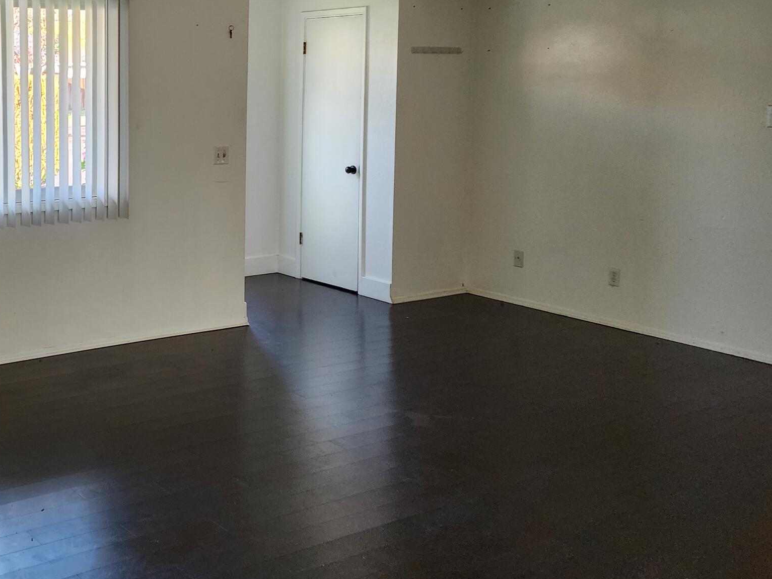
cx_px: 128
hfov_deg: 40.0
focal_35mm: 45
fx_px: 1004
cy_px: 170
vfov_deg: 31.8
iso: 250
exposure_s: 1/120
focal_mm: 6.4
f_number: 1.8
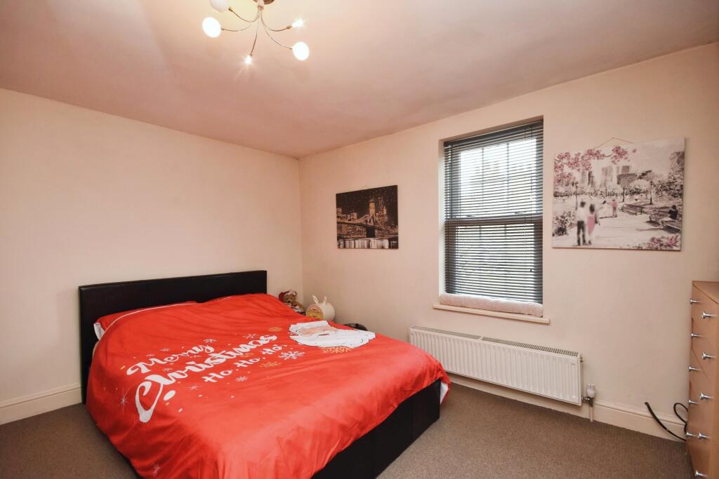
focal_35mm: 15
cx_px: 360
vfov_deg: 77.3
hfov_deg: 100.4
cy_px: 240
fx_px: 300
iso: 1000
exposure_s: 1/30
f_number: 8
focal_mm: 10
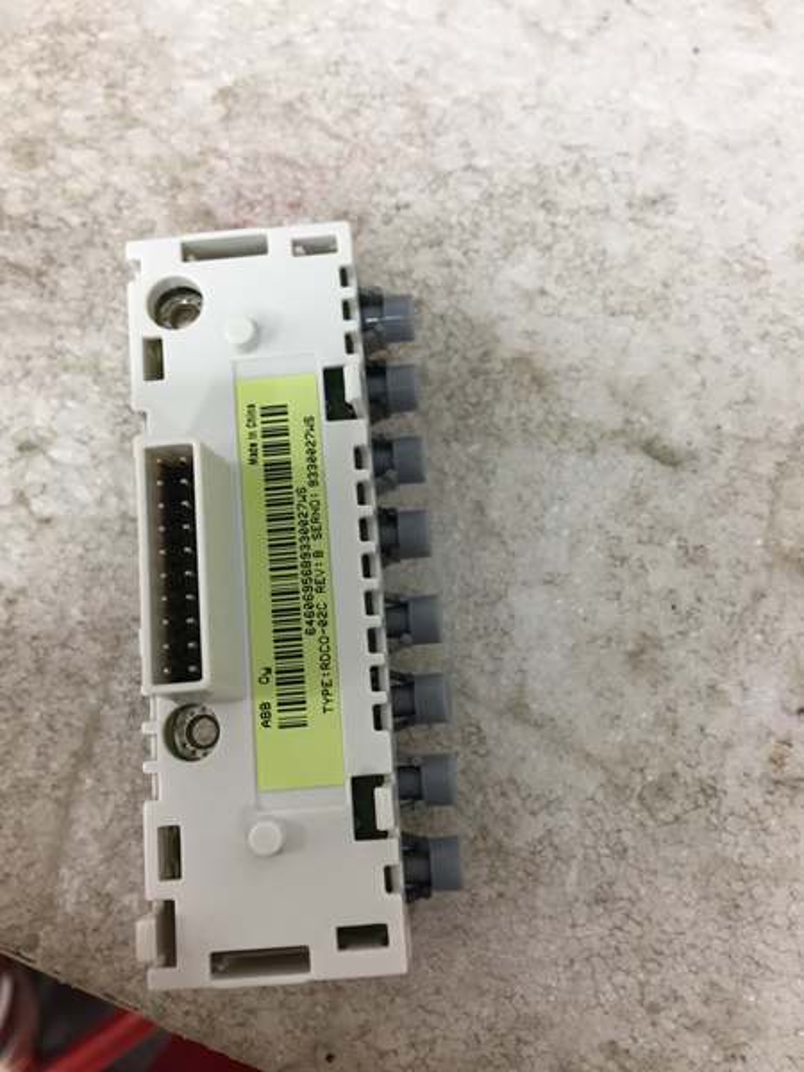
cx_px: 402
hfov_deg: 48.2
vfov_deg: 61.7
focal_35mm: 29
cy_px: 536
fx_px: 898
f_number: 2.2
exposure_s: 1/33
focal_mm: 4.15
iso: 125
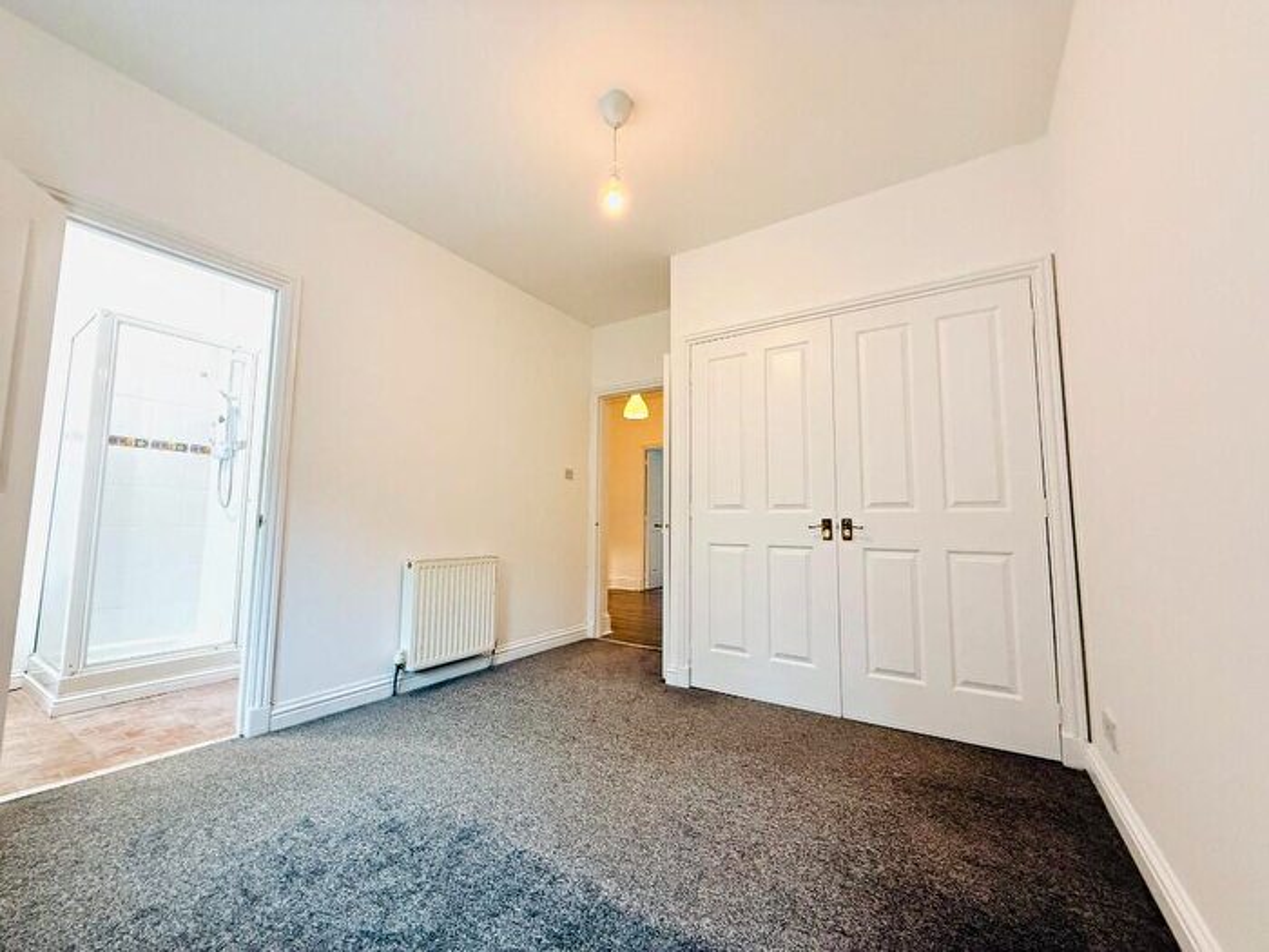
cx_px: 634
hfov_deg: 102.1
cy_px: 476
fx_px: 513
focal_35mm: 14
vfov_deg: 85.7
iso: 320
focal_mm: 2.22
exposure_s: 1/100
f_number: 2.2
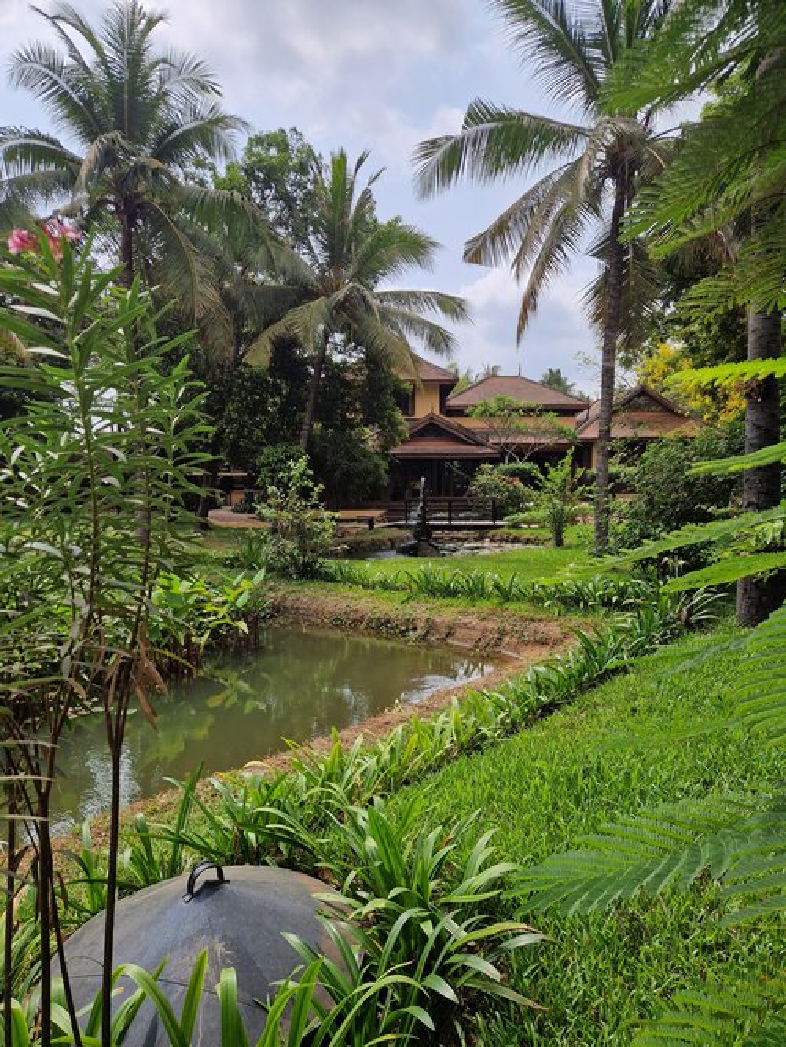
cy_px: 524
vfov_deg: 73.9
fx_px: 696
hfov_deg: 58.9
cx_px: 393
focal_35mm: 23
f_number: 1.8
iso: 50
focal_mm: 5.4
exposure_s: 1/2012
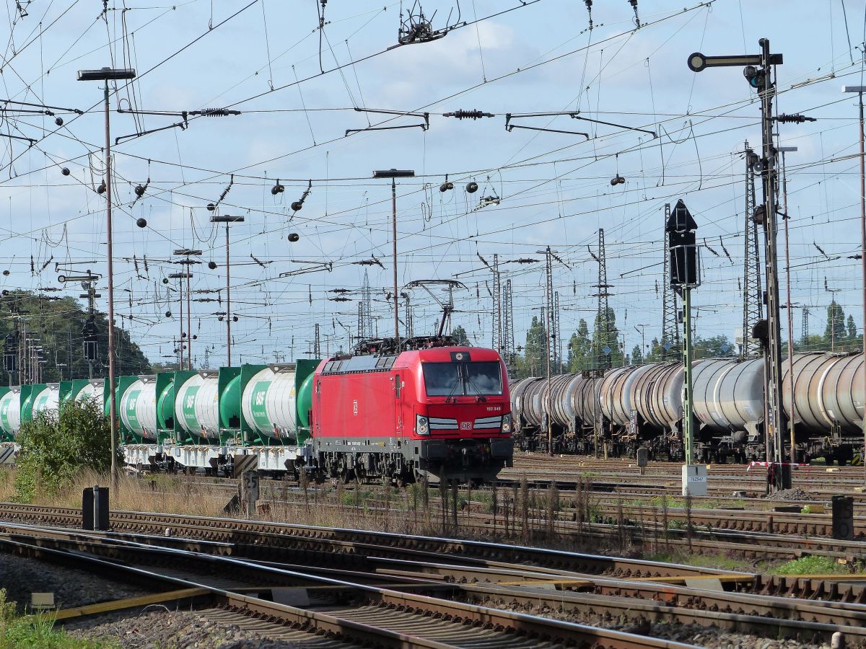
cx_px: 433
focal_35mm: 221
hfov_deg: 9.0
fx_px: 5529
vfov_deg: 6.7
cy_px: 324
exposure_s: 1/800
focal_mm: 39.8
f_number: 4
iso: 160
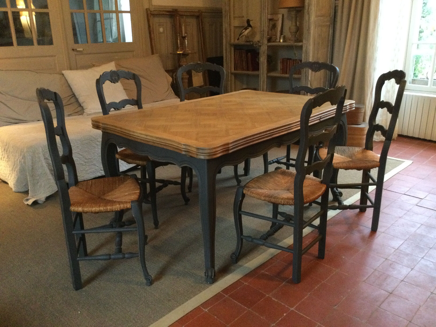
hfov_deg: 58.4
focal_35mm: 31
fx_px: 390
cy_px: 164
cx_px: 218
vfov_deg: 45.4
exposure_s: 1/17
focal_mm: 3.3
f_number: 2.4
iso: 250
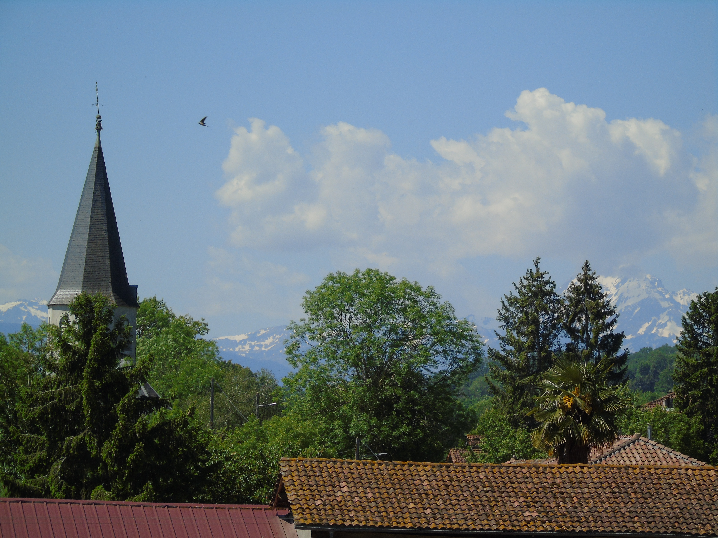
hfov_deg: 7.1
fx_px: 5766
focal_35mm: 278
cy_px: 269
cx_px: 359
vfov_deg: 5.3
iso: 80
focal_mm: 50
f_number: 4.9
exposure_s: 1/640
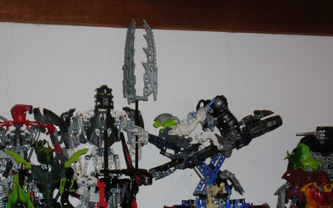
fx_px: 1162
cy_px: 137
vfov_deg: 10.2
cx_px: 136
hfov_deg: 16.3
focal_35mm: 128
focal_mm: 17.1
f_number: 4.9
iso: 84
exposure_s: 1/60.1
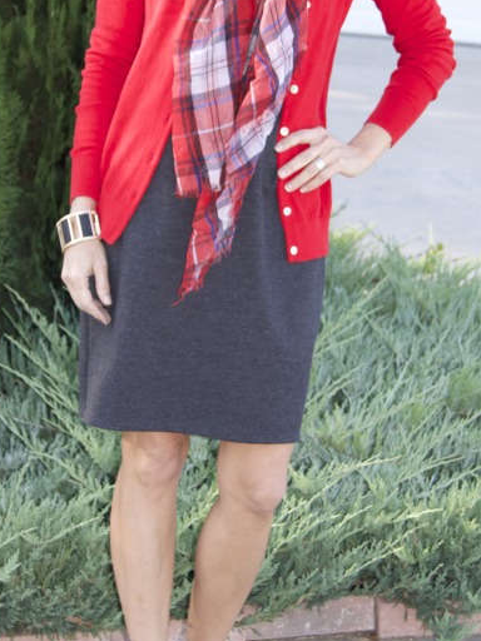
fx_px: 1816
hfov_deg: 15.1
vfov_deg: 20.0
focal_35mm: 98
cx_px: 227
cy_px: 268
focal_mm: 34
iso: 180
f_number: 4.5
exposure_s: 1/125
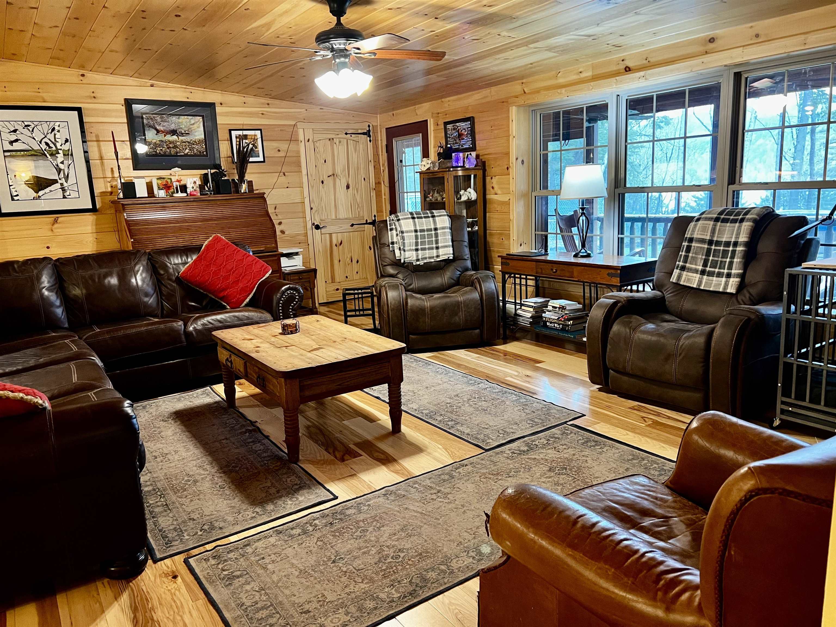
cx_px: 418
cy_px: 314
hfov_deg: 67.3
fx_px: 628
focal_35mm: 26
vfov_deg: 53.1
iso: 320
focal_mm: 5.7
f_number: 1.5
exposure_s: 1/60
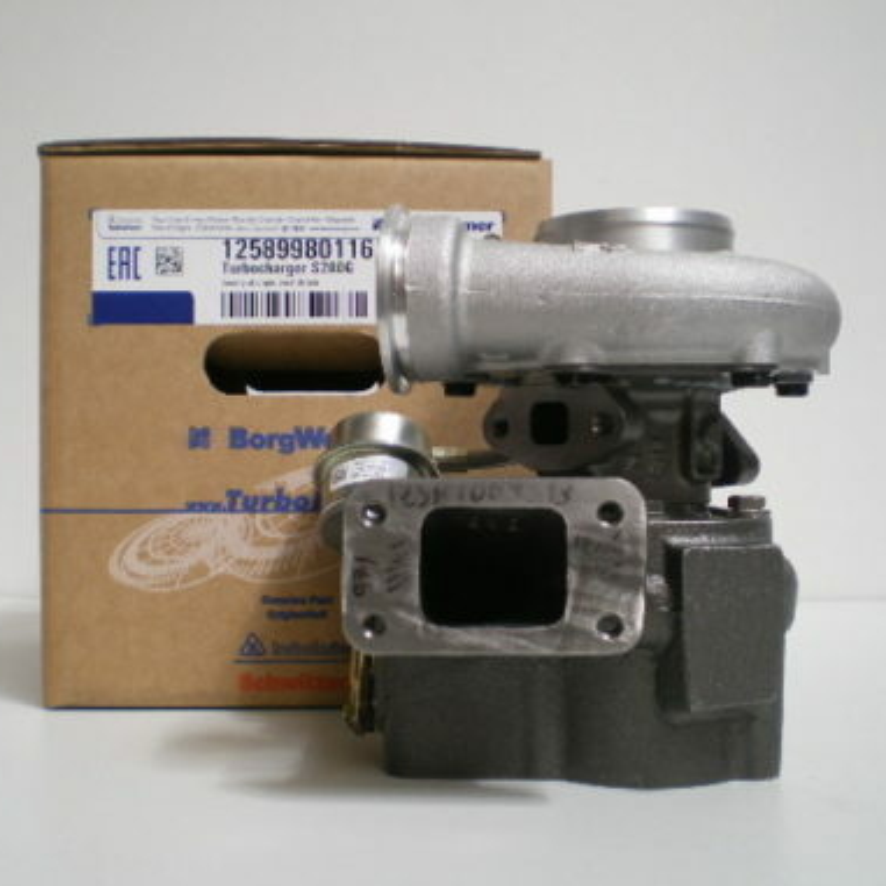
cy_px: 443
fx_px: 1303
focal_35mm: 45
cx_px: 409
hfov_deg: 37.5
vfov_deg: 37.6
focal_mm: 6.3
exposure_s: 1/30
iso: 100
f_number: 3.1
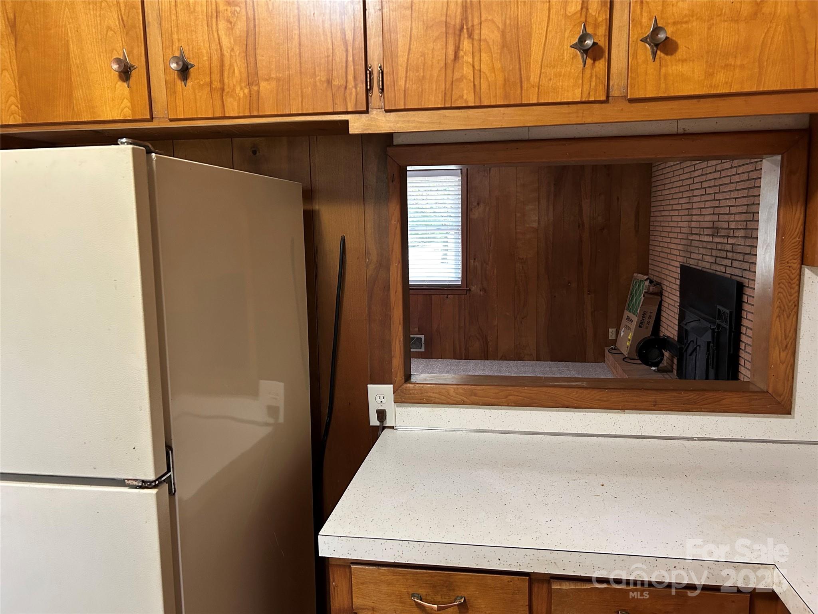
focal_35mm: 26
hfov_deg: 67.3
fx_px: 614
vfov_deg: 53.1
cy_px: 307
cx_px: 409
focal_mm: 5.7
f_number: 1.5
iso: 250
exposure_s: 1/60
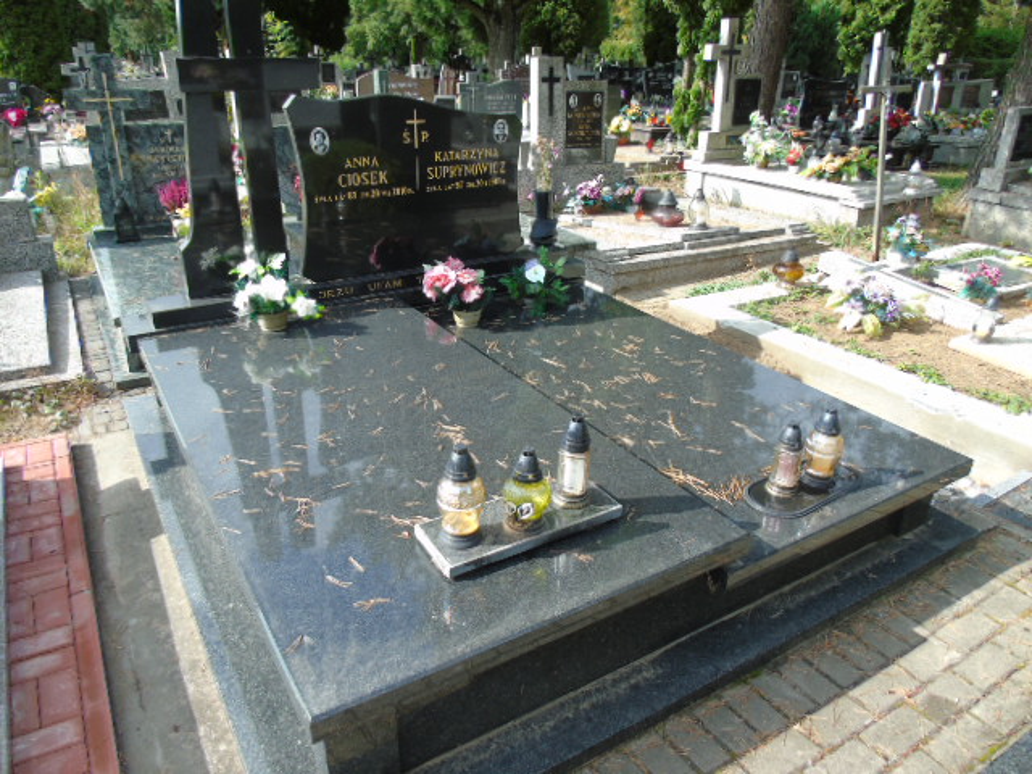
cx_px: 516
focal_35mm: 25
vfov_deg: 54.9
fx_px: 745
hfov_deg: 69.4
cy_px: 387
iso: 80
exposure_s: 1/250
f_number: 3.4
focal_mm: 4.4
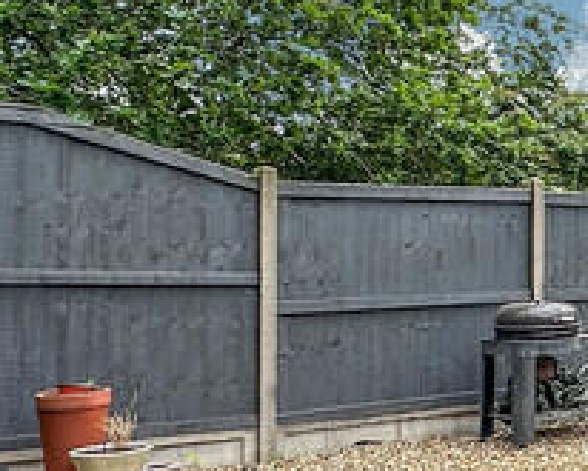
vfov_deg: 22.5
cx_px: 931
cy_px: 283
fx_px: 1184
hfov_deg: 22.0
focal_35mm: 68
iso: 40
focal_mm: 2.22
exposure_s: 1/250
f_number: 2.2
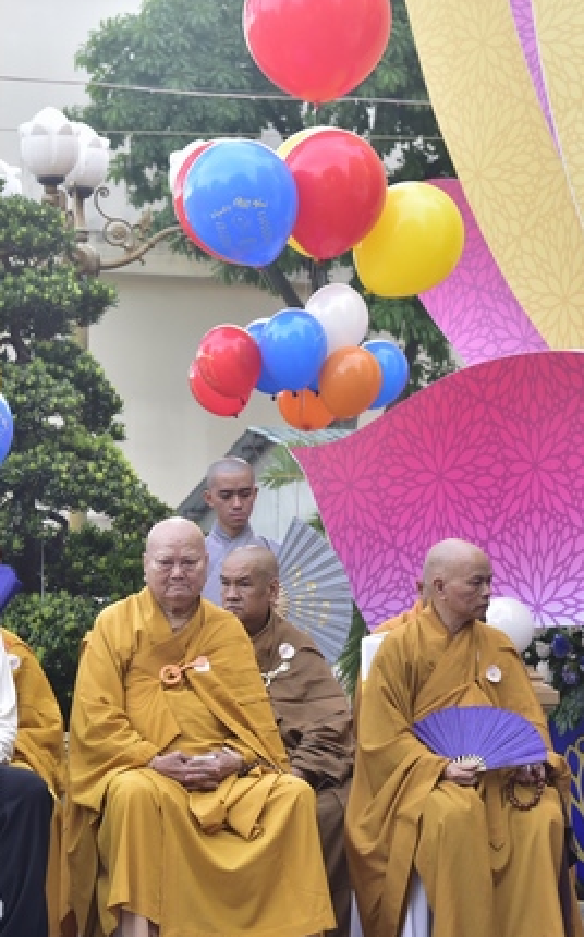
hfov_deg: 12.1
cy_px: 466
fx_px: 2756
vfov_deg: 19.3
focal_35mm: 108
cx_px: 163
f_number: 5.6
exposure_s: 1/160
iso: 320
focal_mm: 70
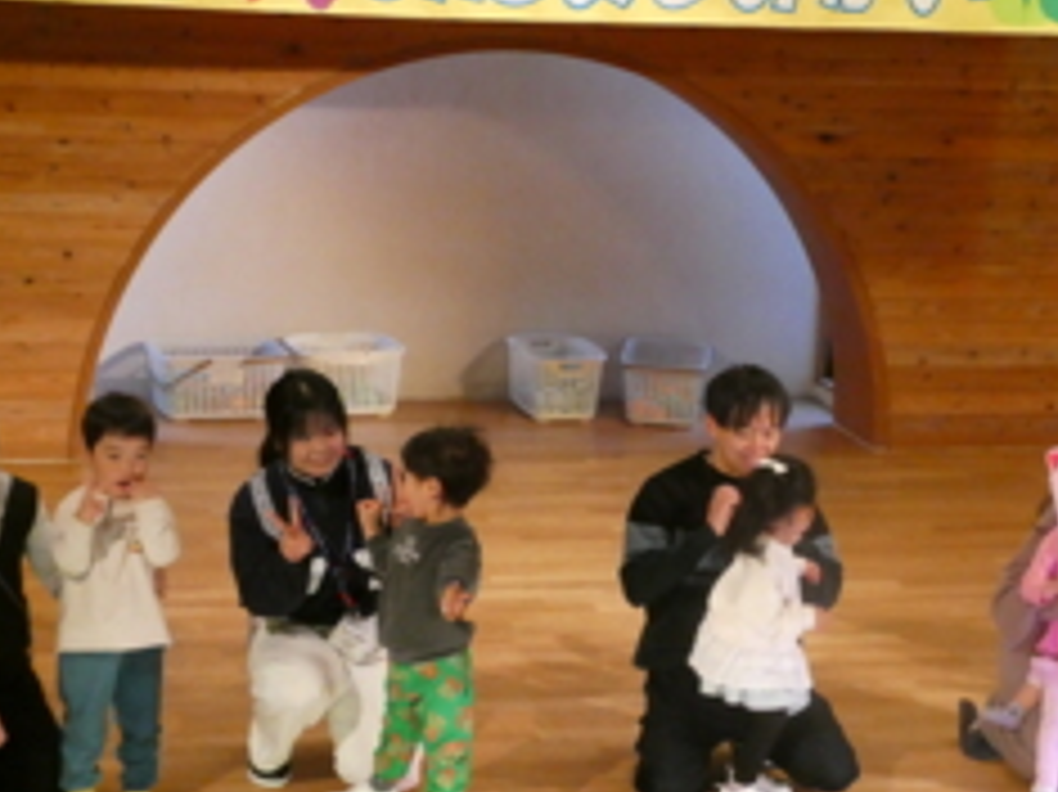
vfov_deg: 16.2
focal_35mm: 91
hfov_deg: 21.5
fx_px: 2780
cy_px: 310
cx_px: 639
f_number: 4.3
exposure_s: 1/80
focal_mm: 10.9
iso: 1250
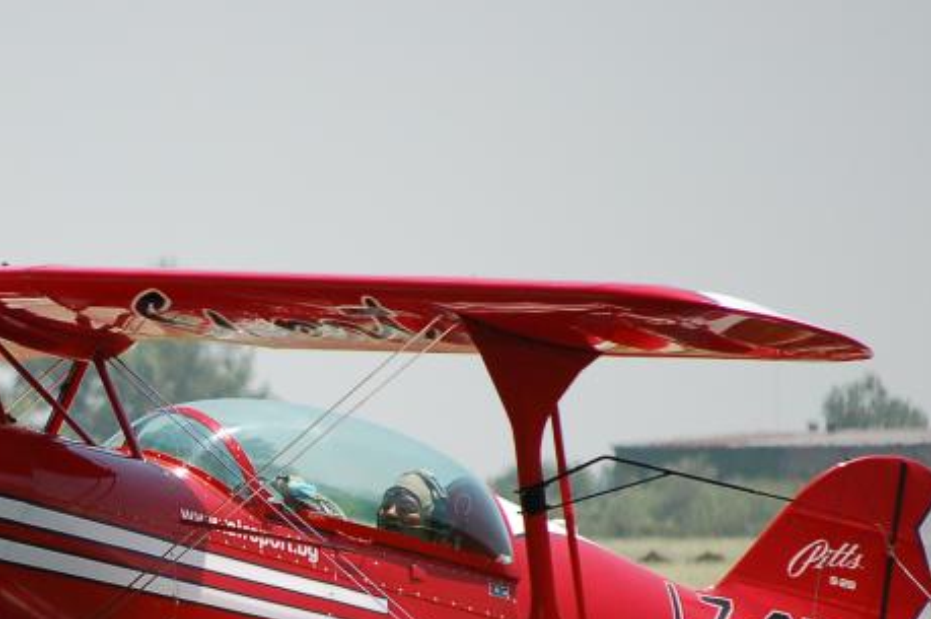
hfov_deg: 3.1
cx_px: 160
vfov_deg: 2.1
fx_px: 17282
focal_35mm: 669
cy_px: 573
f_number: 5.6
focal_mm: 200
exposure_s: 1/1000
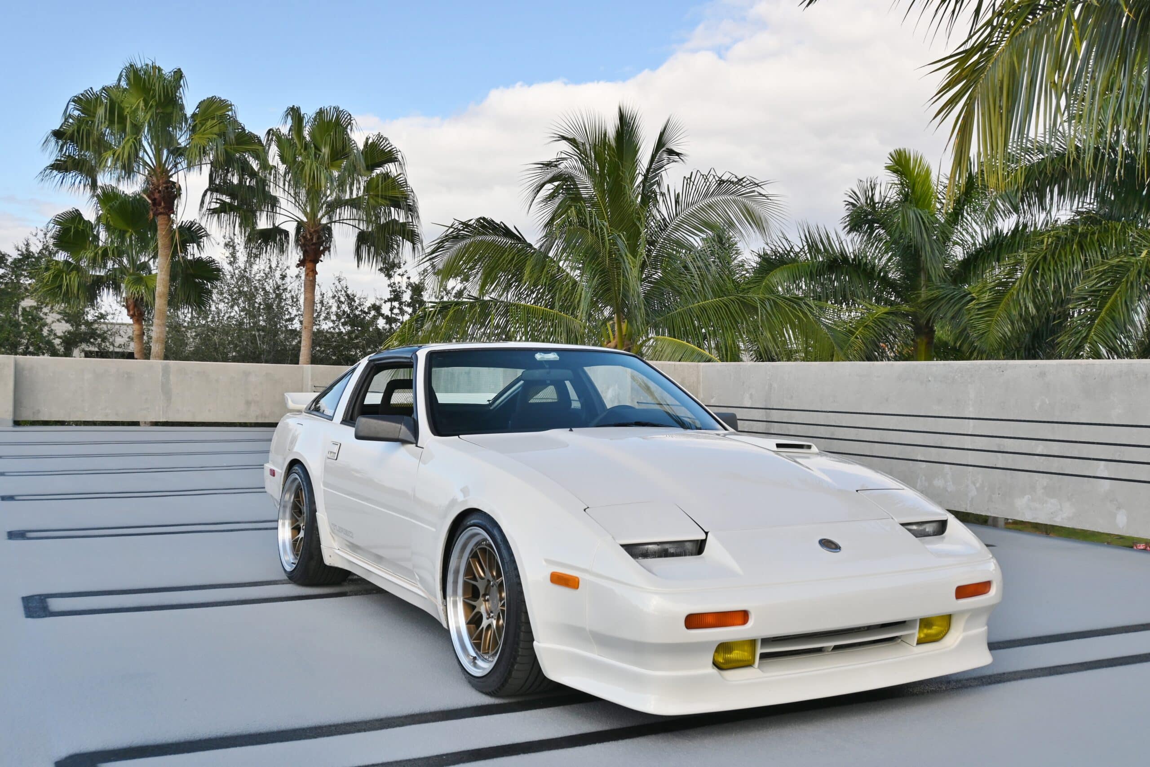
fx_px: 1150
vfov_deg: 36.9
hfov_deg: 53.1
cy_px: 384
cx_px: 575
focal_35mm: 36
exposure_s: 1/250
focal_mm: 24
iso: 140
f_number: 5.6
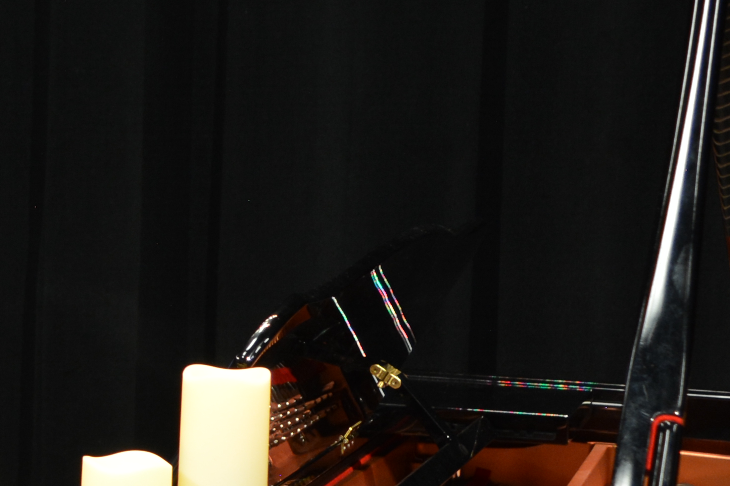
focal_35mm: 129
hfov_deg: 14.8
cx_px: -343
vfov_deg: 10.6
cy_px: 390
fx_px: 2616
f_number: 4.5
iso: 400
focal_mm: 21
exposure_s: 1/25
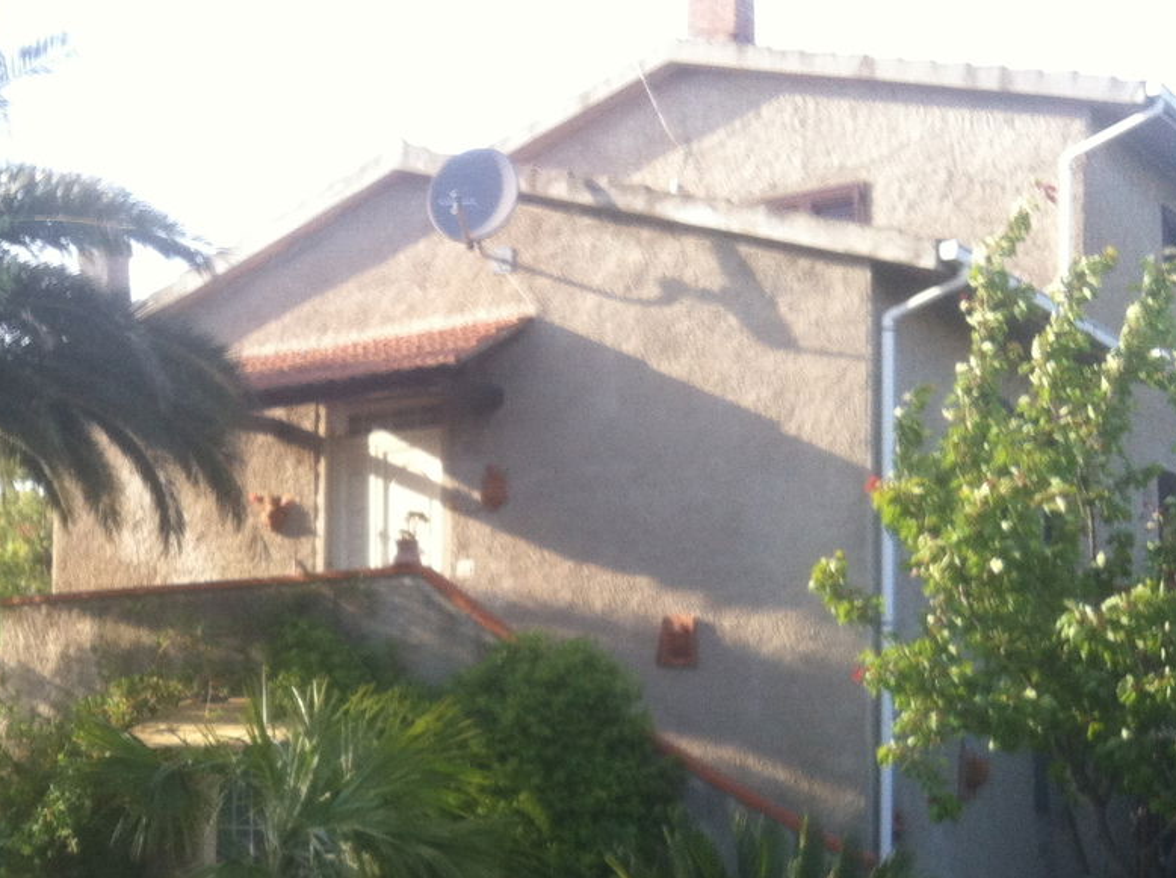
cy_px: 719
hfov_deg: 26.3
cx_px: 156
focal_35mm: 72
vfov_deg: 20.1
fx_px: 2442
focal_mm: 3.85
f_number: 2.8
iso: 80
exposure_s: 1/287
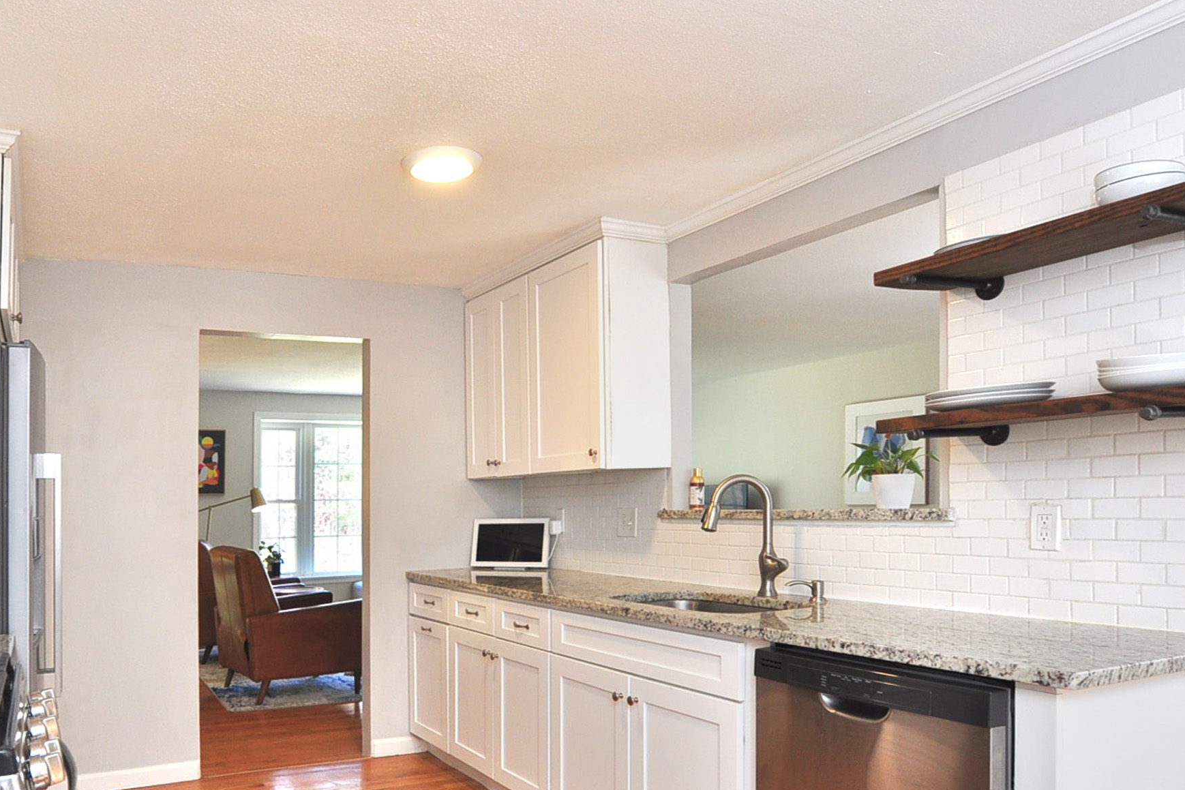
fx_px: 823
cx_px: 392
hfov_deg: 69.4
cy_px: 500
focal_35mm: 25
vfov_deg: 50.7
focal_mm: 10
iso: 320
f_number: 5
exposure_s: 1/60
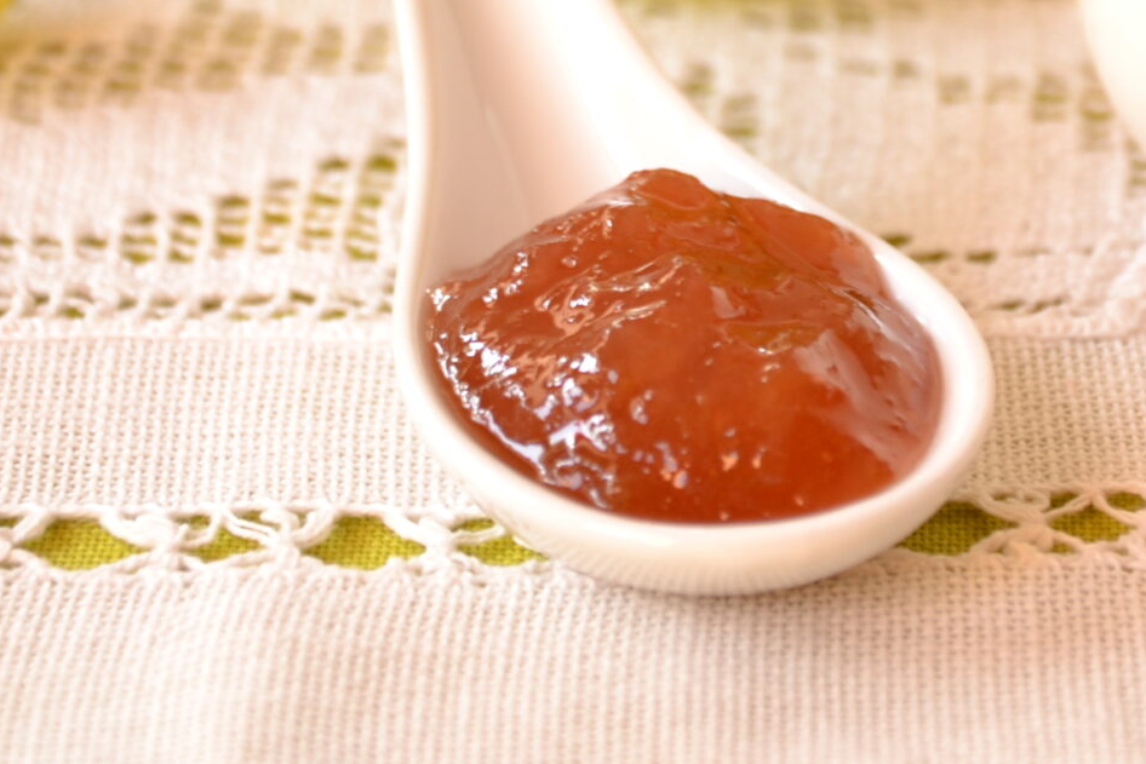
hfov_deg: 9.7
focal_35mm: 211
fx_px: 6717
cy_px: -114
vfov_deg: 6.5
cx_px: 762
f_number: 5
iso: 200
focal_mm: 52
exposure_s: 1/20
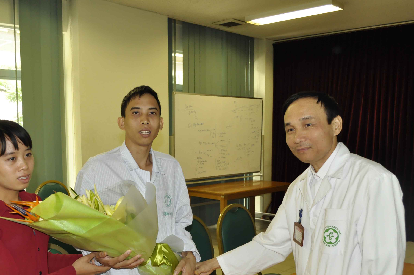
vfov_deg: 34.6
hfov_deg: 50.6
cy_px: 188
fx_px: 436
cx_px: 180
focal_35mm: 38
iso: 1000
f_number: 5
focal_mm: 18
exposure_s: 1/60
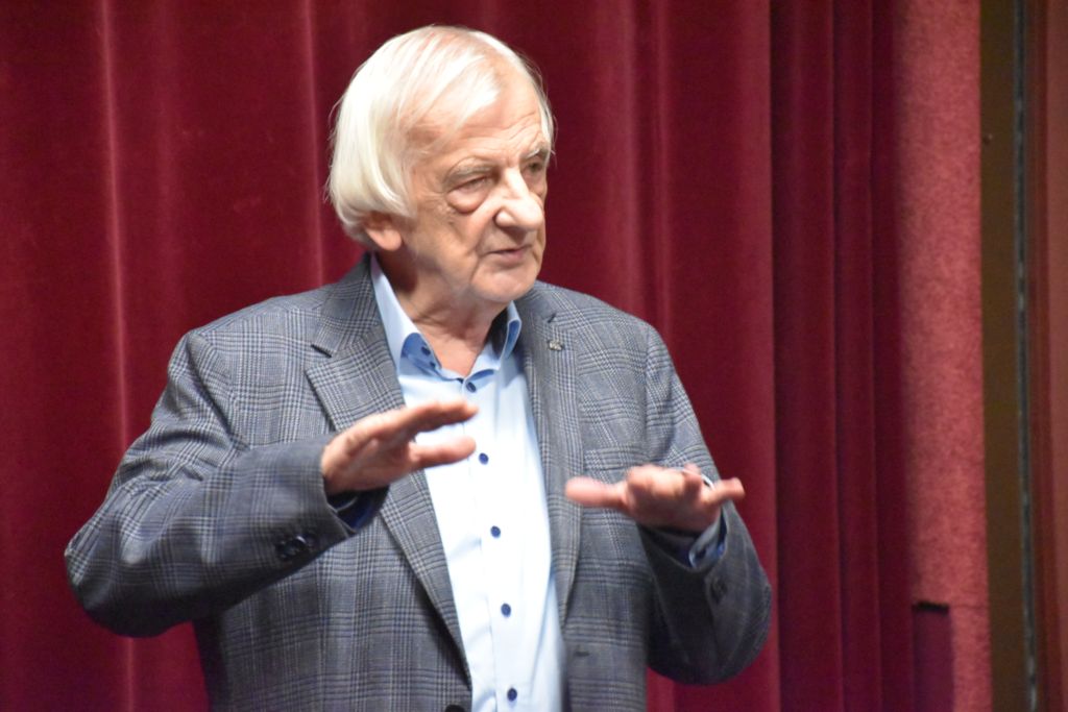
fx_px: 6230
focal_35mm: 210
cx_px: 534
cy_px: 356
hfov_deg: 9.8
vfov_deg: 6.5
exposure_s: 1/100
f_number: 5.6
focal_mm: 140
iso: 12800
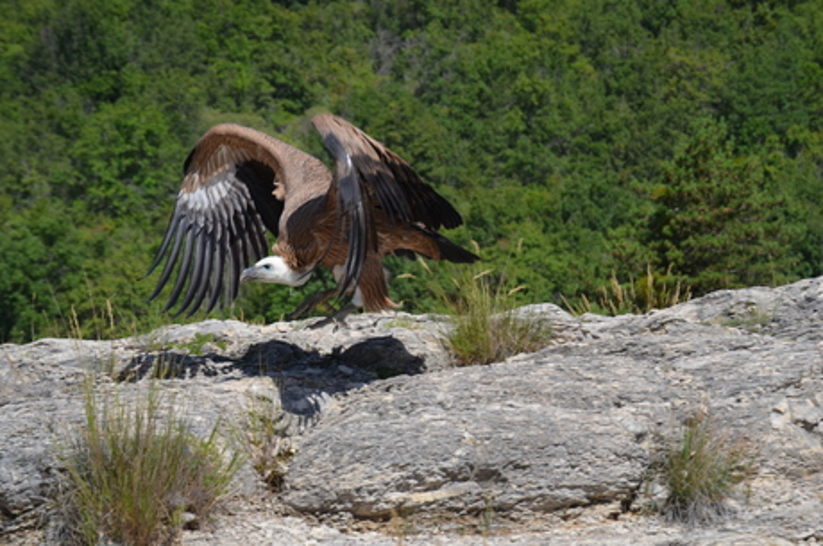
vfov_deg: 9.6
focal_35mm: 142
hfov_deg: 14.4
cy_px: 273
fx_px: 3252
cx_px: 412
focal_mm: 95
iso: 200
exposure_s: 1/800
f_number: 7.1
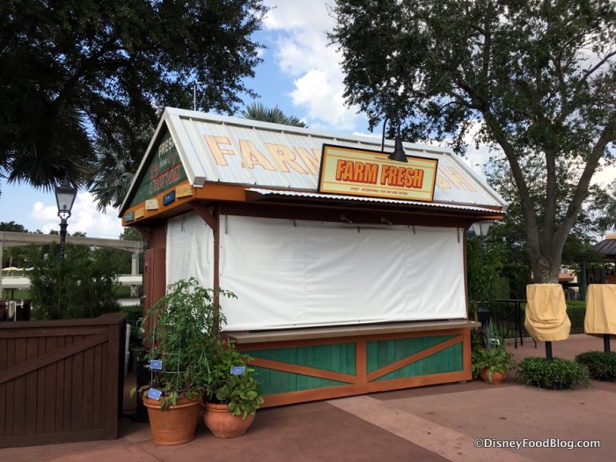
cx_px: 308
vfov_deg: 48.2
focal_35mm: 29
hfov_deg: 61.7
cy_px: 231
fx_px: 516
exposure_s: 1/1115
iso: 25
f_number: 2.2
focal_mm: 4.15
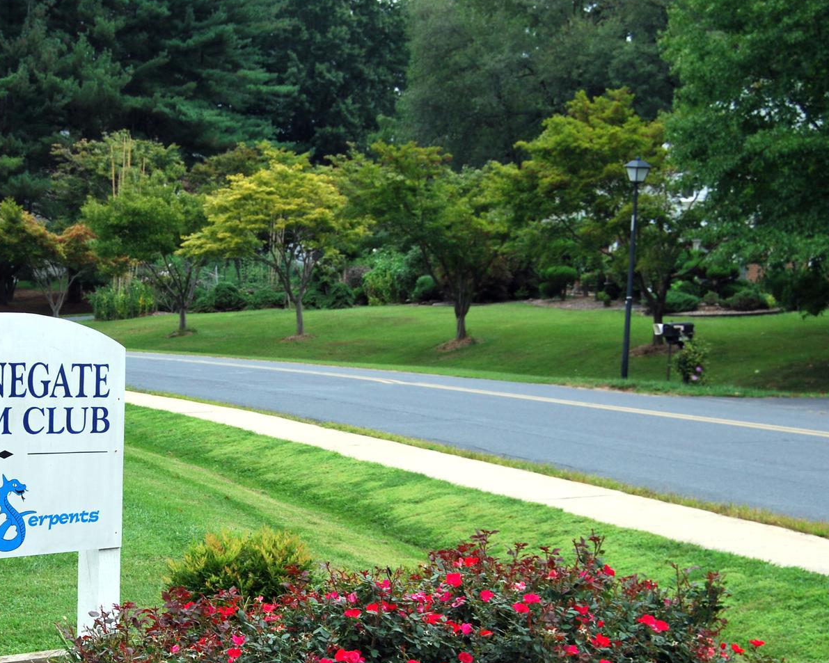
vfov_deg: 18.1
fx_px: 2081
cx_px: 159
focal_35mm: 85
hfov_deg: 22.2
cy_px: 445
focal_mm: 35
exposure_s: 1/160
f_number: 6.3
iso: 100
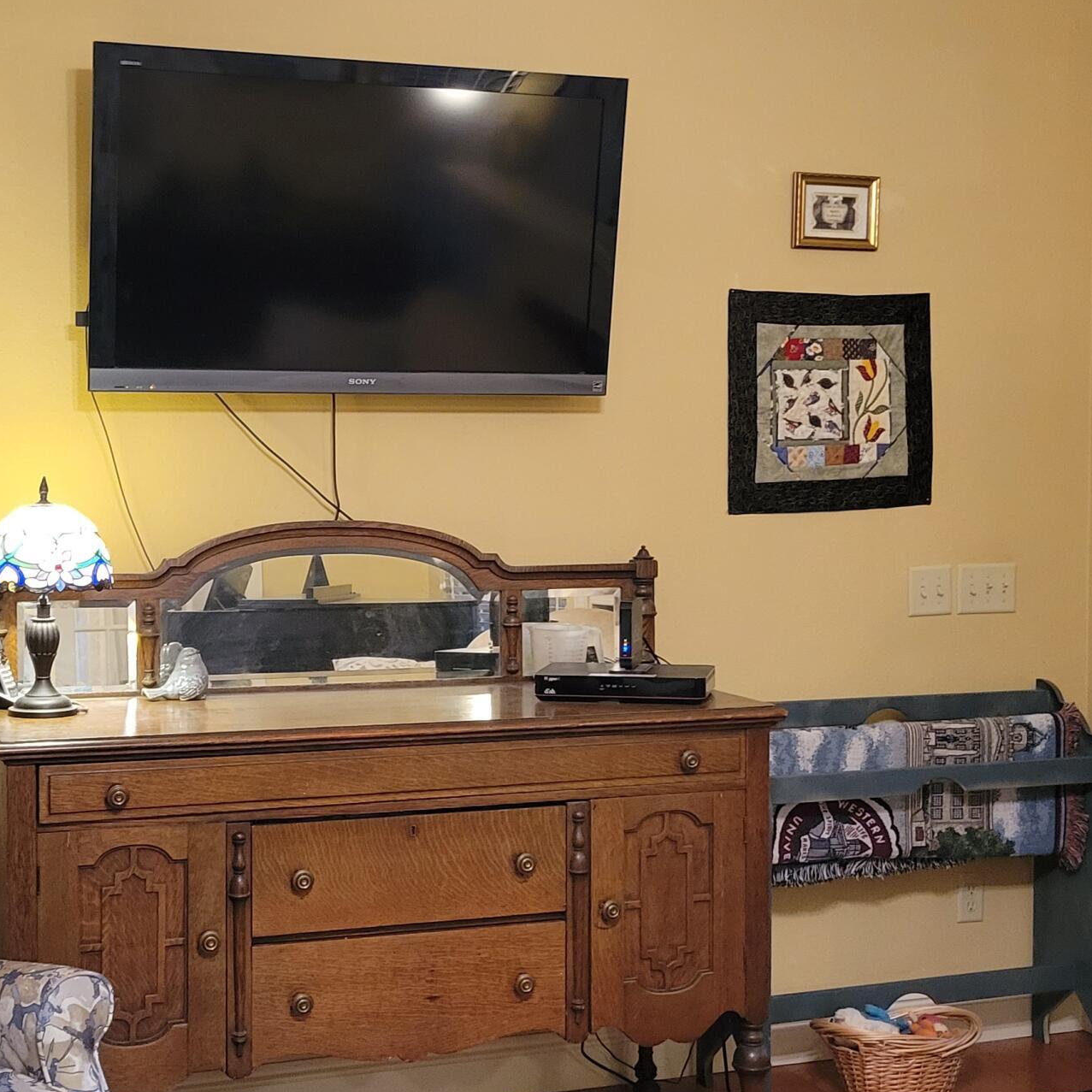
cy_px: 502
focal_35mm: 54
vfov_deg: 31.6
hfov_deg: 31.6
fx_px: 1927
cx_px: 457
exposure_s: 1/40
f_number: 1.8
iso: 500
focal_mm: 5.4
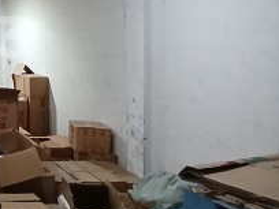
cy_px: 37
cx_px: -137
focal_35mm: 51
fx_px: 411
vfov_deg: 27.9
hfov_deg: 26.9
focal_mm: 1.4
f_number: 2.2
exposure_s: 1/25
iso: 400
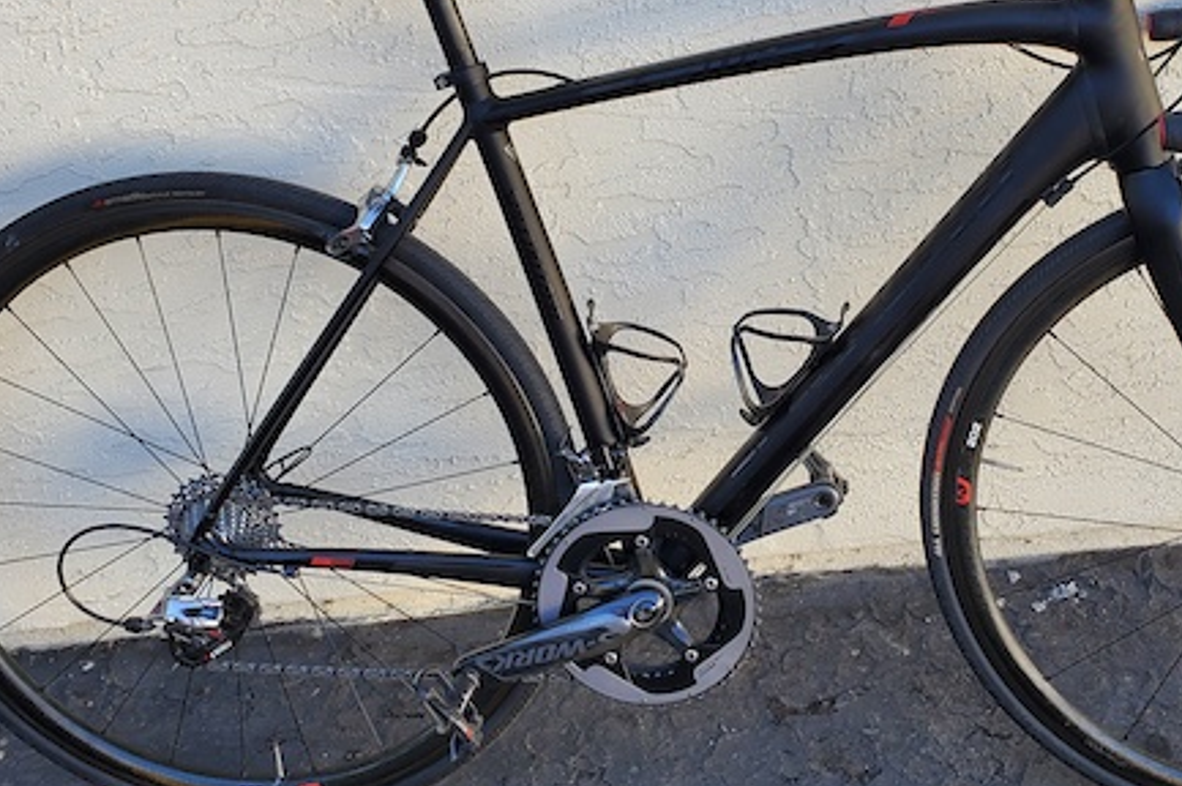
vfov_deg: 26.9
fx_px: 1640
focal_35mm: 50
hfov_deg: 39.3
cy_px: 303
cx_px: 762
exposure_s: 1/176
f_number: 2.4
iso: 50
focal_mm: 4.3
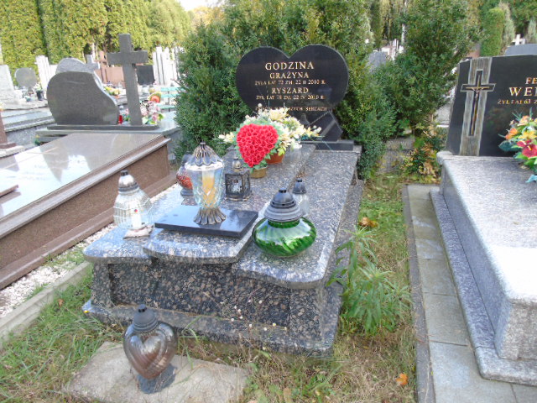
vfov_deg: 54.9
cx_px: 268
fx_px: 388
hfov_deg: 69.4
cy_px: 202
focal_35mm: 25
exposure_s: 1/50
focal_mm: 4.4
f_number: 3.4
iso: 80
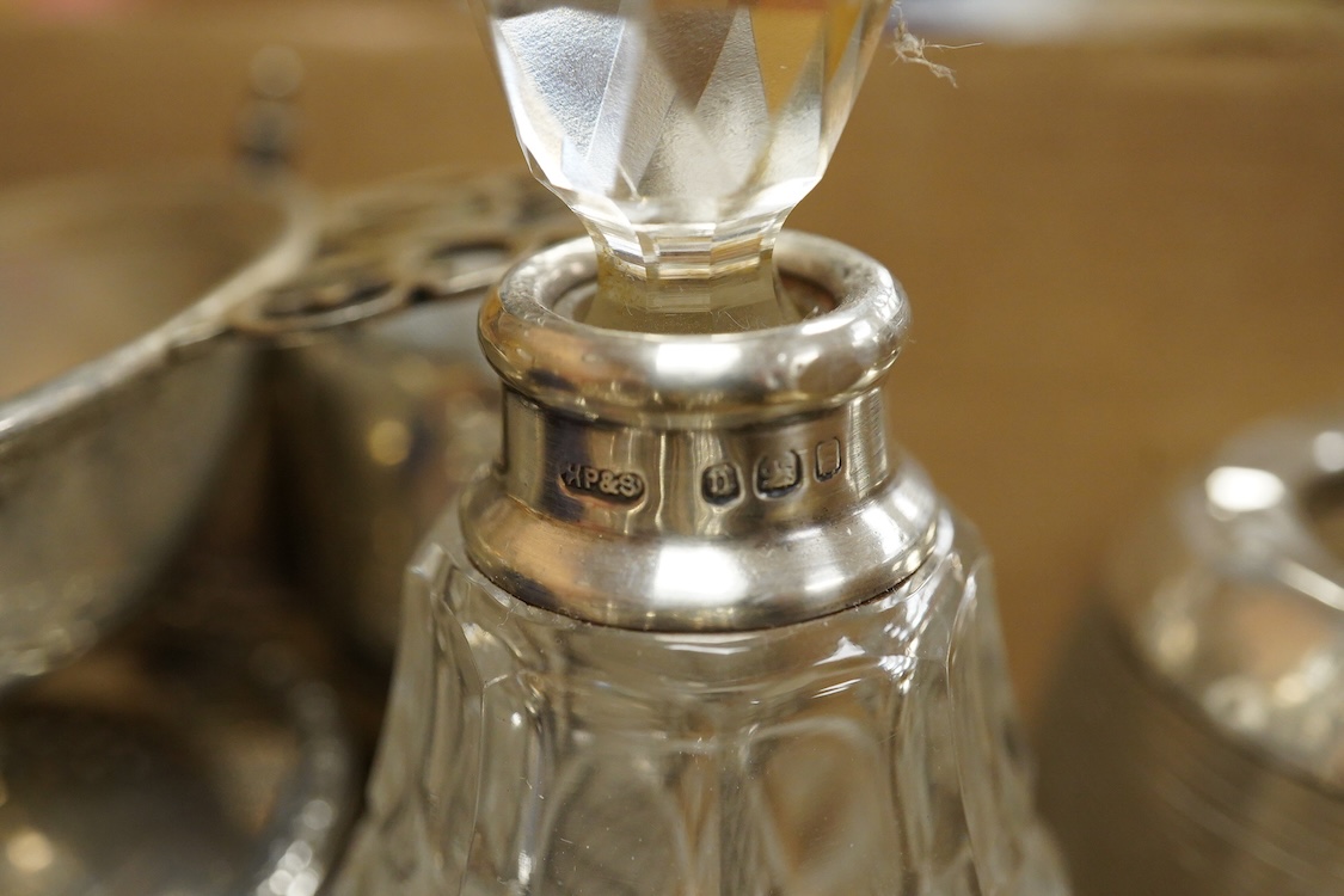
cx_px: 672
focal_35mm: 45
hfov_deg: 43.6
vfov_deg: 29.9
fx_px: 1680
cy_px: 448
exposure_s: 1/200
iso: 2500
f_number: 9
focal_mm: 30
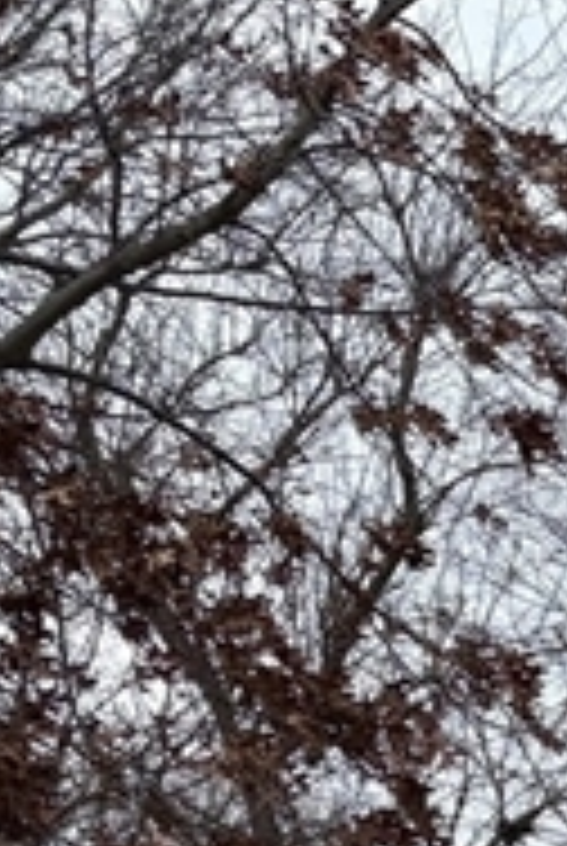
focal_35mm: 147
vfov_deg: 12.9
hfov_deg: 7.8
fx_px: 3460
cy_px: 1408
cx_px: 1827
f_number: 1.6
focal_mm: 5.96
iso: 50
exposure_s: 1/1099
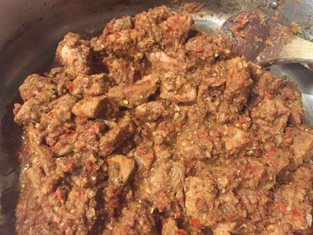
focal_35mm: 31
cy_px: 124
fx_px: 280
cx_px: 163
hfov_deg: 58.3
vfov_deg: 45.4
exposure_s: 1/17
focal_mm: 4.15
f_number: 2.2
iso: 400
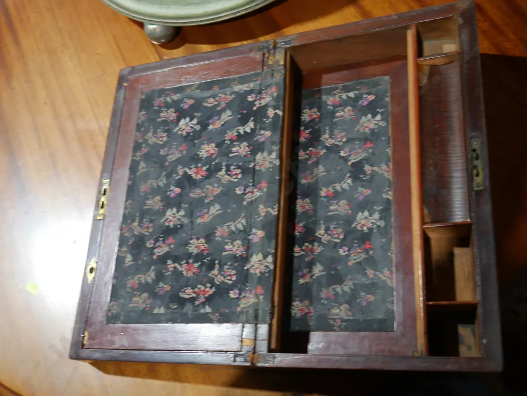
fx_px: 579
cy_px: 198
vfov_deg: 37.8
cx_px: 264
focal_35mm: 38
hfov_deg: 49.0
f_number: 4.1
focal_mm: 19
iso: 500
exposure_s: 1/60
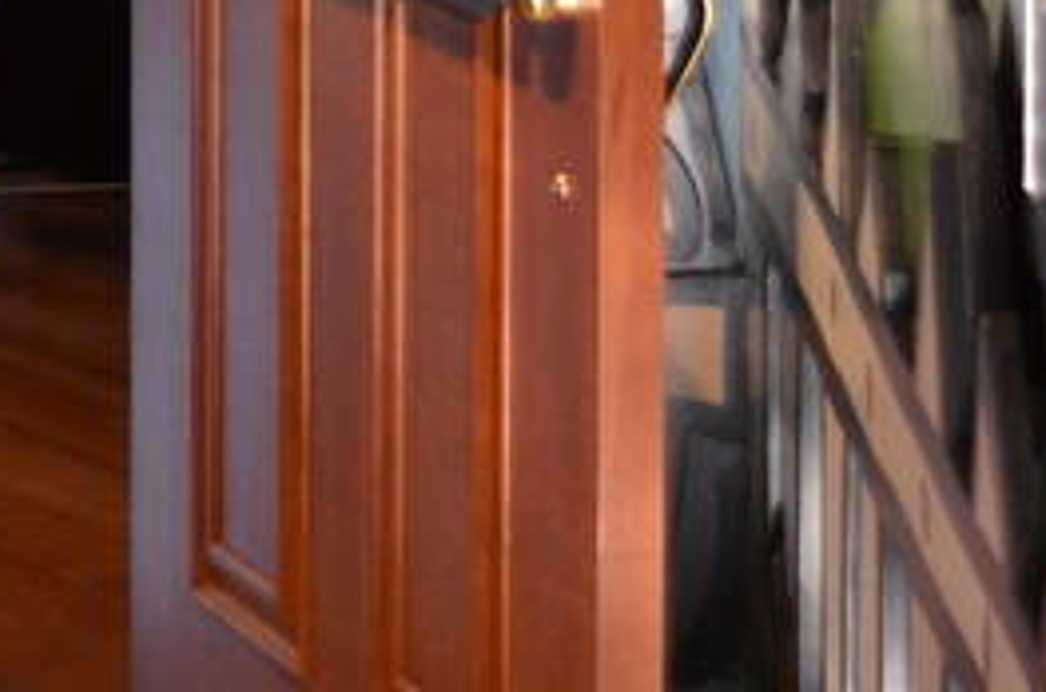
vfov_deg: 5.5
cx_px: -1074
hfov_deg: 8.3
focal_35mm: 237
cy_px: -1050
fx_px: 6870
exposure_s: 1/30
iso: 900
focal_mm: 26
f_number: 4.2
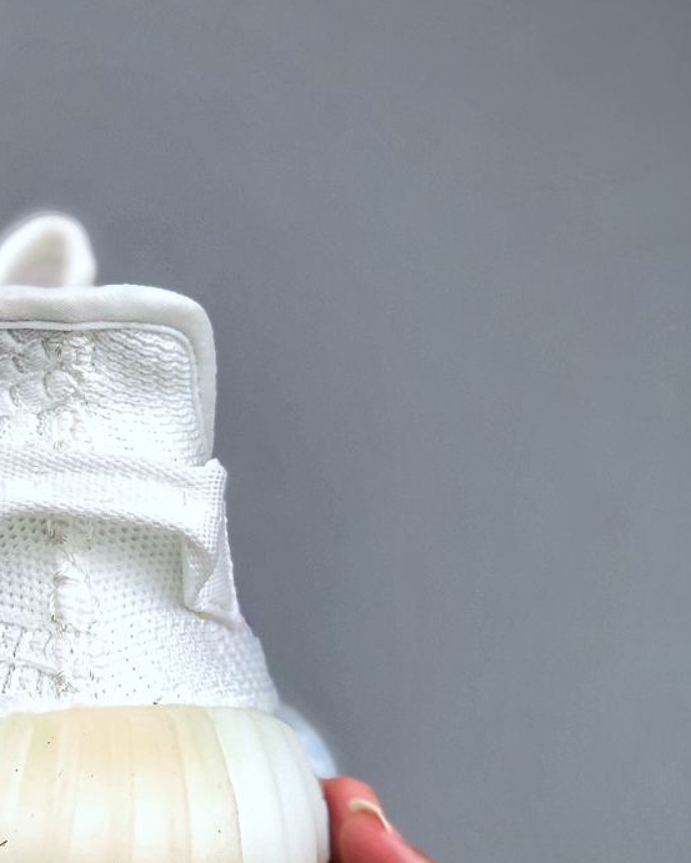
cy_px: 572
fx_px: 2965
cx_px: 59
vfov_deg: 16.5
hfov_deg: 13.2
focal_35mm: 116
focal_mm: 6.6
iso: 25
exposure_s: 1/100
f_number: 2.8
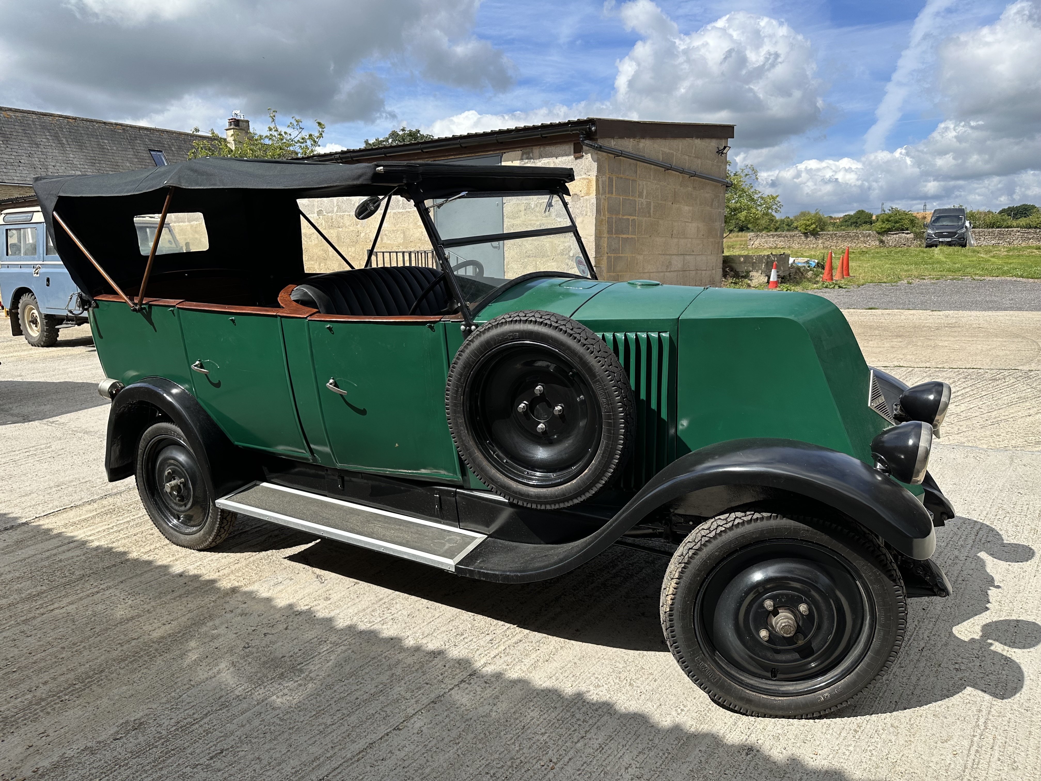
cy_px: 390
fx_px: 722
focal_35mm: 24
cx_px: 520
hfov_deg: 71.6
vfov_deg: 56.8
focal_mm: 6.86
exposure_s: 1/3472
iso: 80
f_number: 1.78
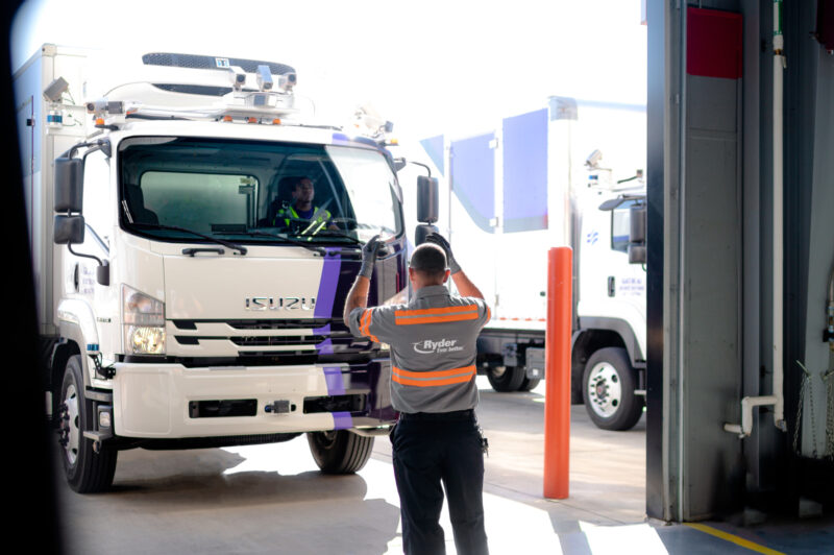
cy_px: 278
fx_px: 1204
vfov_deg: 25.9
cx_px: 417
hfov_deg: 38.2
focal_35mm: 52
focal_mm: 35
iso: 50
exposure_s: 1/2000
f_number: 1.8
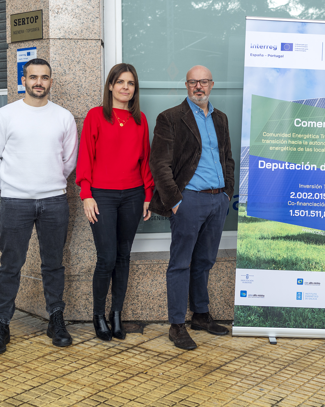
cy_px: 203
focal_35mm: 50
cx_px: 270
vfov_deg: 37.3
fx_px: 601
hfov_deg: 29.4
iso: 125
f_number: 4
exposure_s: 1/200
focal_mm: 35
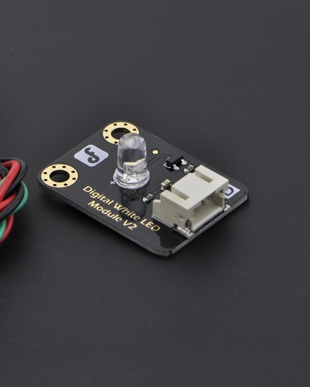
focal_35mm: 247
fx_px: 2828
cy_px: 178
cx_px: 97
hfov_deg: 6.3
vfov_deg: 7.8
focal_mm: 105
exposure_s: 1/60
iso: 400
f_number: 11
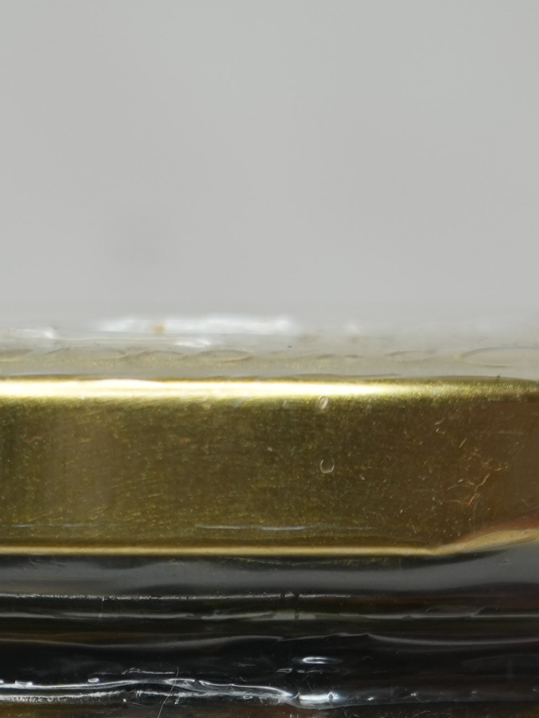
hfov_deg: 3.3
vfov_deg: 4.4
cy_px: 951
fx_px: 9343
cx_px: 80
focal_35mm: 450
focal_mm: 105
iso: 200
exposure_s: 1/80
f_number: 4
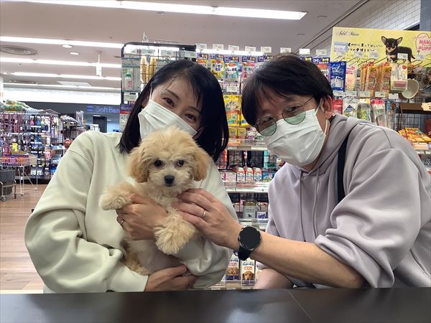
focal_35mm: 31
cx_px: 216
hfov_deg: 58.4
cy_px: 162
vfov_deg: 45.4
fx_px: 386
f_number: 2.4
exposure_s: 1/50
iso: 80
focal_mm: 3.3
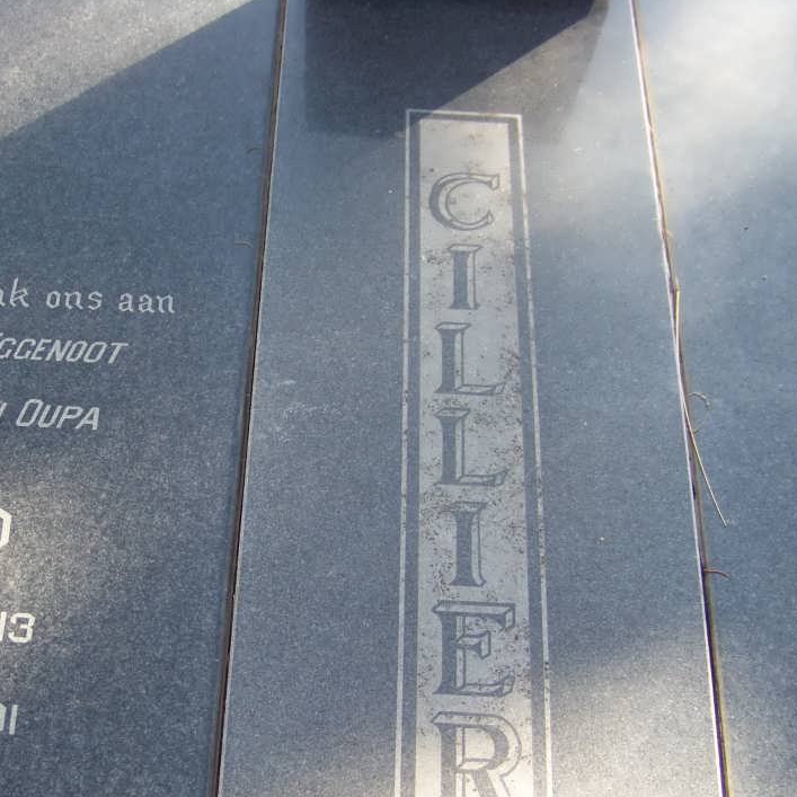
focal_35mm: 54
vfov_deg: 31.5
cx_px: 262
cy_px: 503
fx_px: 1407
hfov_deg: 31.4
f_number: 2.8
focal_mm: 5.85
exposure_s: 1/125
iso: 64
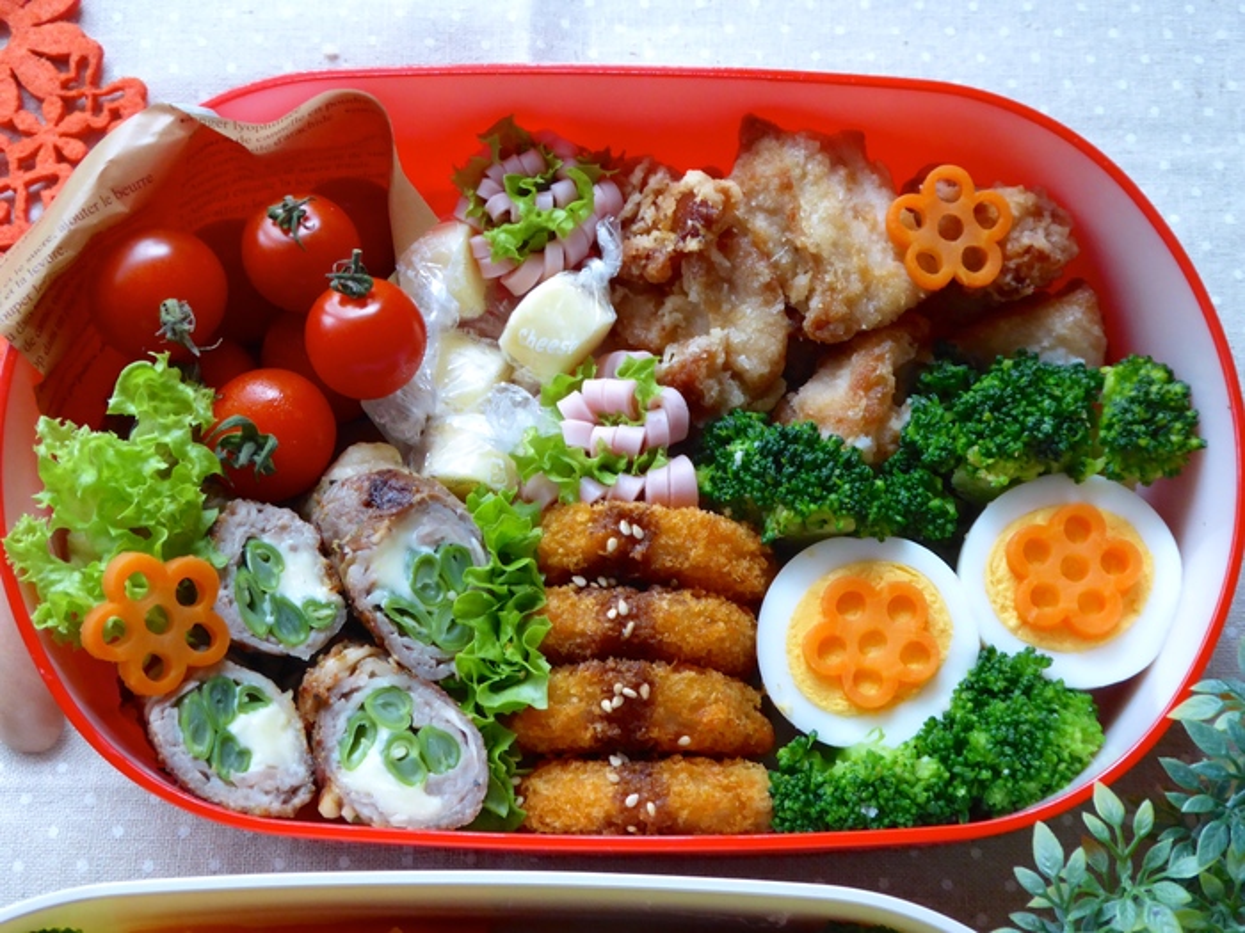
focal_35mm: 53
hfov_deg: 36.2
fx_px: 1906
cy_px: 466
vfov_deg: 27.5
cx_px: 622
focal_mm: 9
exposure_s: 1/10
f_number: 4.1
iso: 400
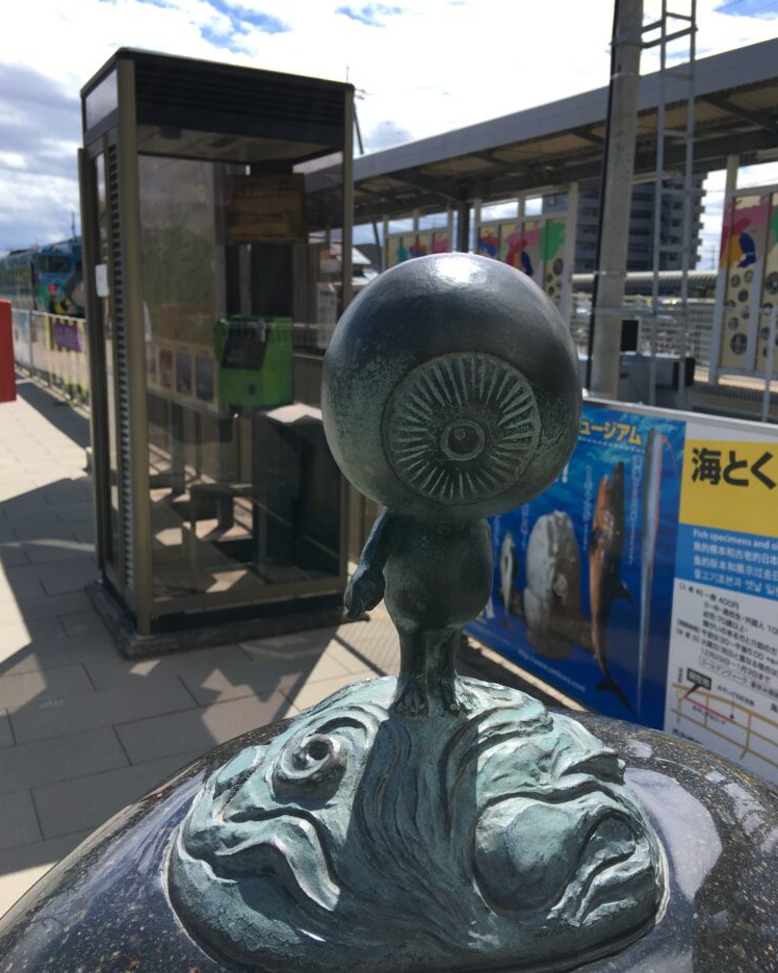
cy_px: 486
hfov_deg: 47.1
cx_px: 394
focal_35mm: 31
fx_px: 892
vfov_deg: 57.2
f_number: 2.2
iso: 25
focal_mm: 4.15
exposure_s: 1/1374
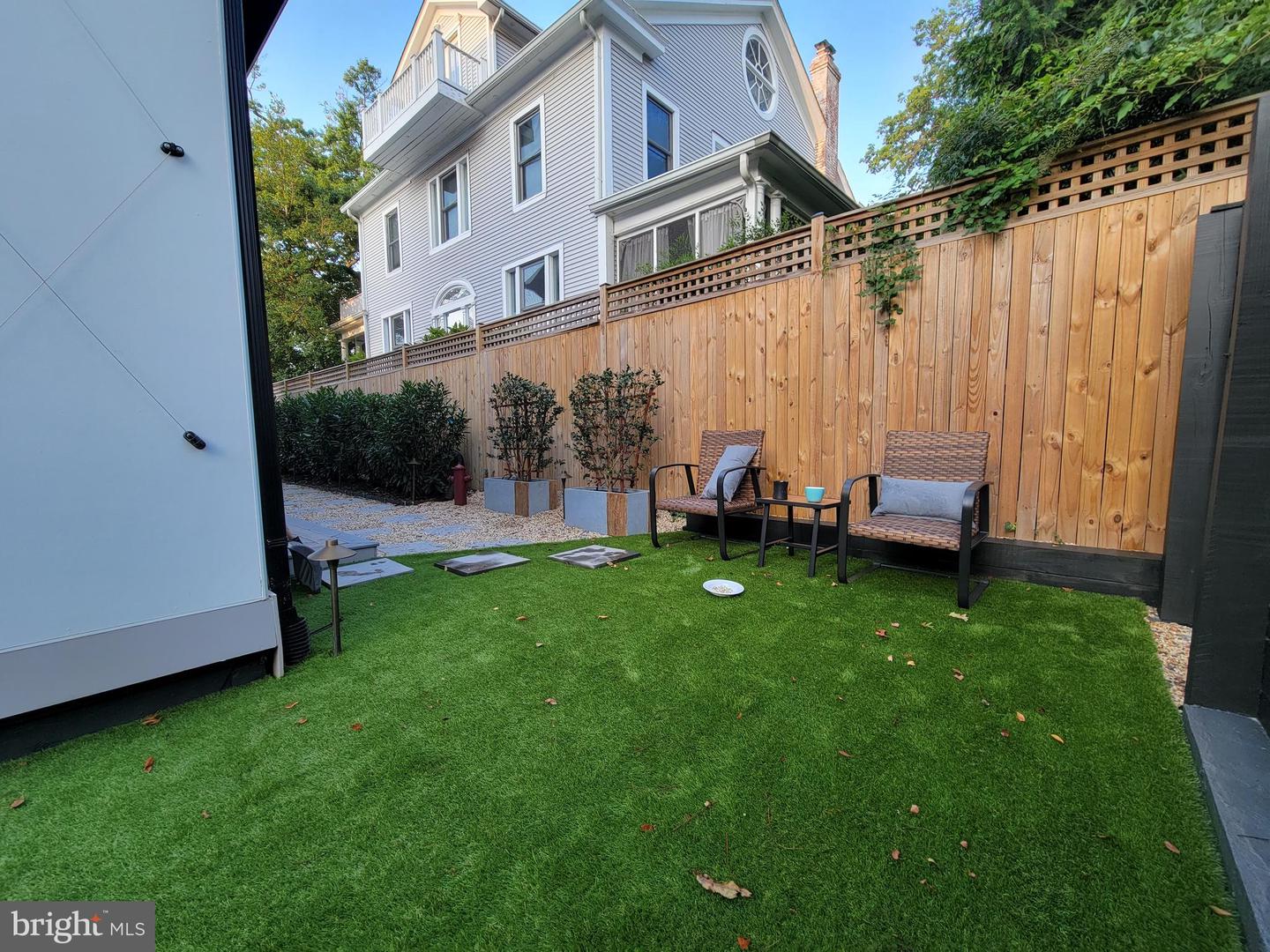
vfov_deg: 89.9
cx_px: 635
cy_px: 476
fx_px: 477
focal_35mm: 13
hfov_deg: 106.2
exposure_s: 1/120
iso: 64
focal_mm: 2.2
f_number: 2.2
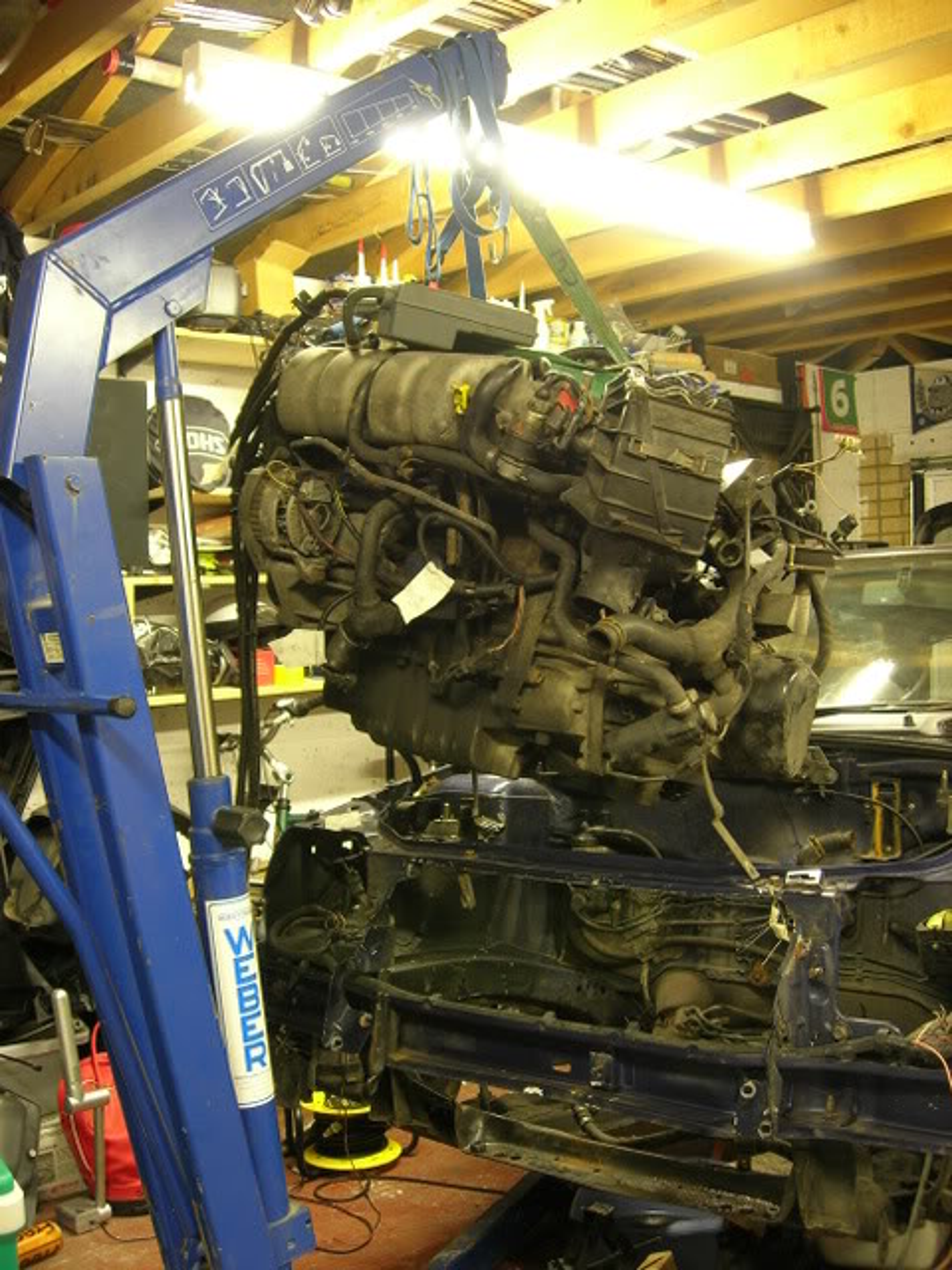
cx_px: 476
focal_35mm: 38
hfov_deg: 37.7
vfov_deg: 49.0
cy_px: 635
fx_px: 1393
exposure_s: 1/3.6
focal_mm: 7.8
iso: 75
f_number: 2.8
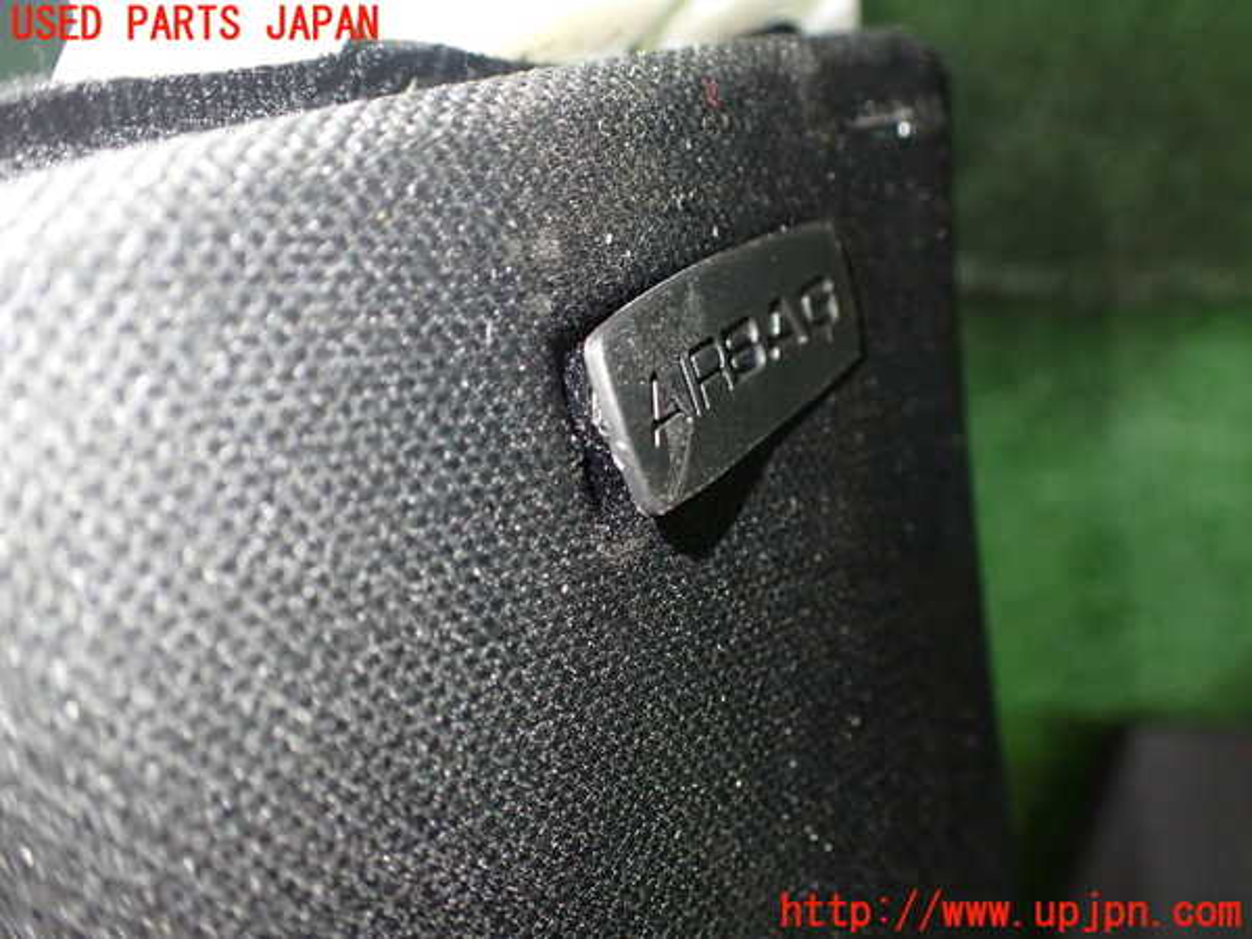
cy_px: 470
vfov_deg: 46.8
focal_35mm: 30
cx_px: 626
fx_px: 1085
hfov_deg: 60.0
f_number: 2.3
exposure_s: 1/50
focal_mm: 5.4
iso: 800
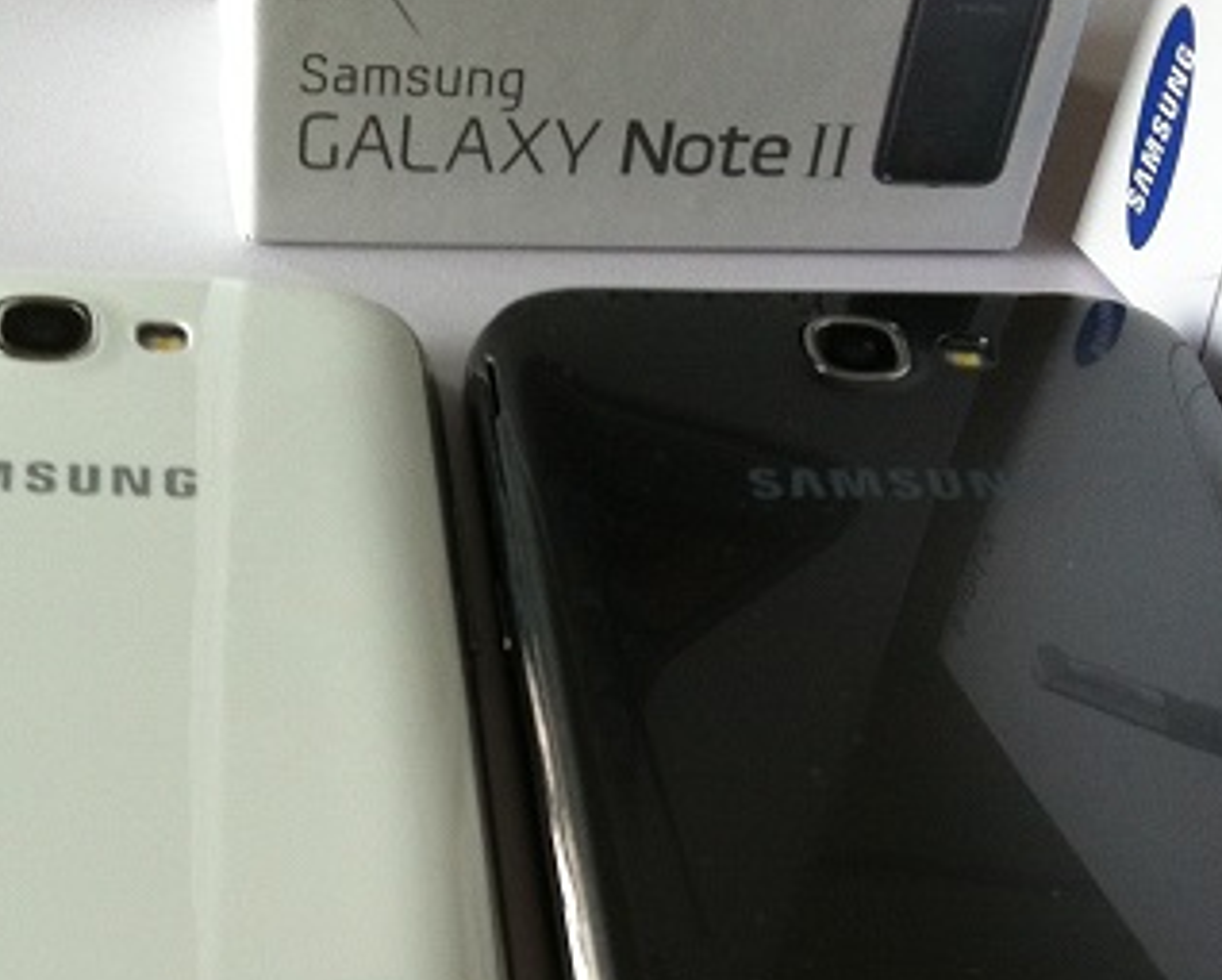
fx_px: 2715
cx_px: 457
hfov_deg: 25.3
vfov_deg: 20.1
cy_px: 865
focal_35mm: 75
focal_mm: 3.85
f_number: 2.8
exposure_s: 1/60
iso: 100
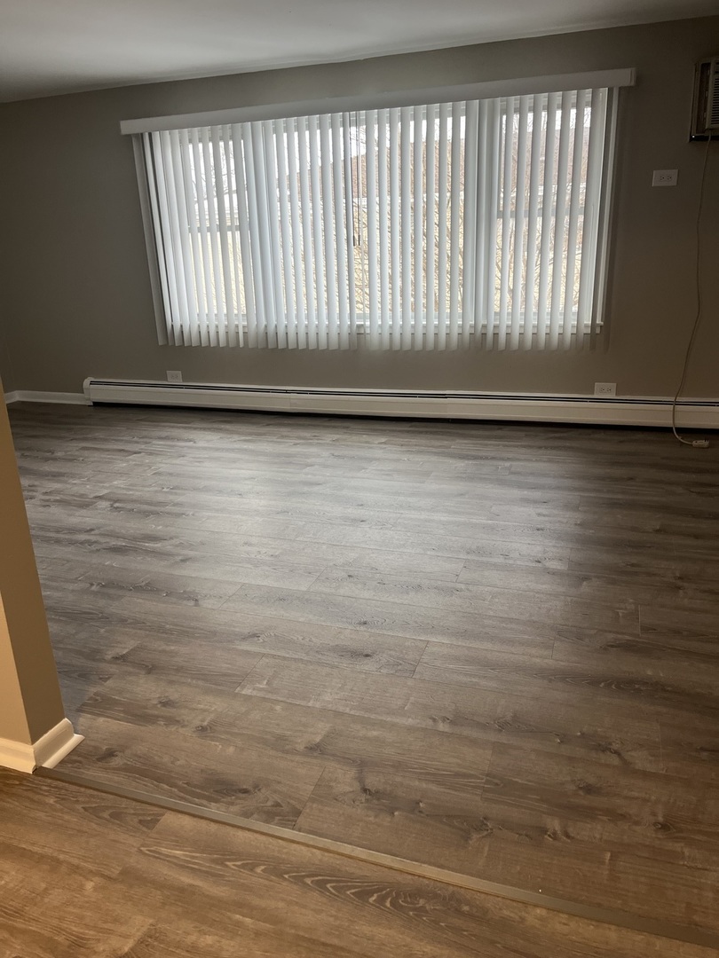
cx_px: 360
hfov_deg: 53.1
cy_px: 479
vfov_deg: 67.3
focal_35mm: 26
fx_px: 720
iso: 100
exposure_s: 1/120
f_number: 1.6
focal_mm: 5.1
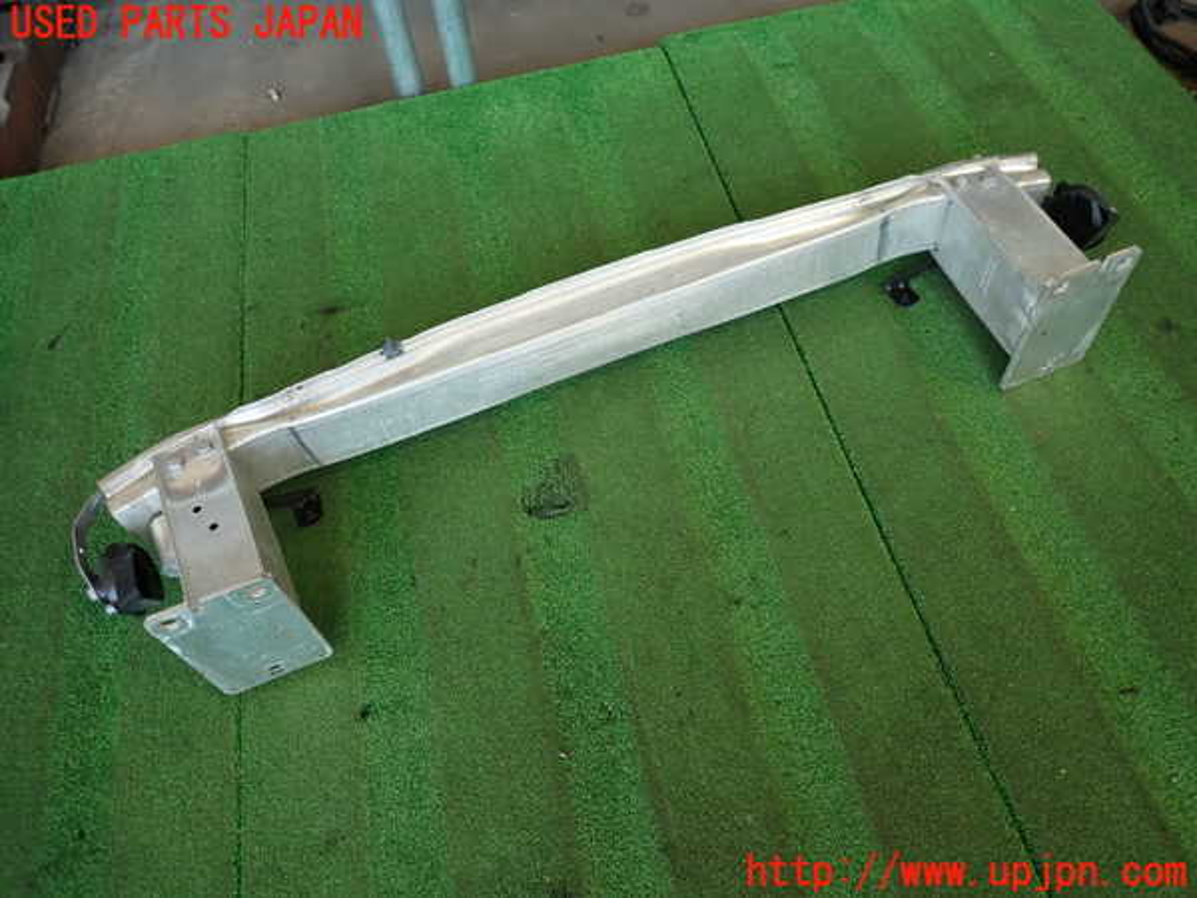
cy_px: 449
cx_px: 598
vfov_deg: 54.9
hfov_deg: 69.4
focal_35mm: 25
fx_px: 864
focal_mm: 4.5
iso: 125
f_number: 2
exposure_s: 1/60
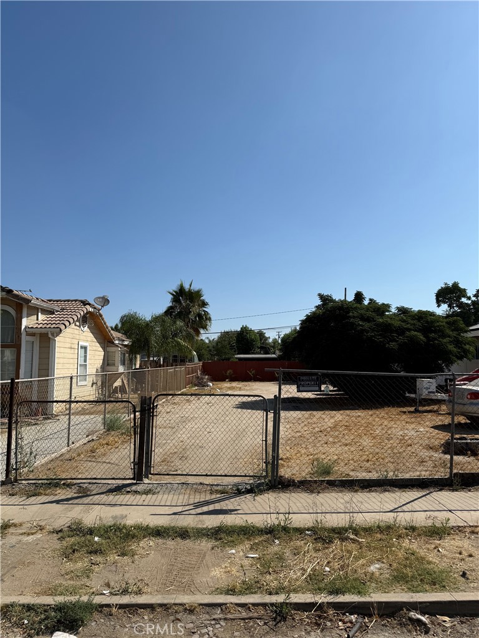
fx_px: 443
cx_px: 240
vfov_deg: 71.6
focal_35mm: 24
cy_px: 319
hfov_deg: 56.8
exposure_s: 1/8130
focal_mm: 6.76
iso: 80
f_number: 1.78
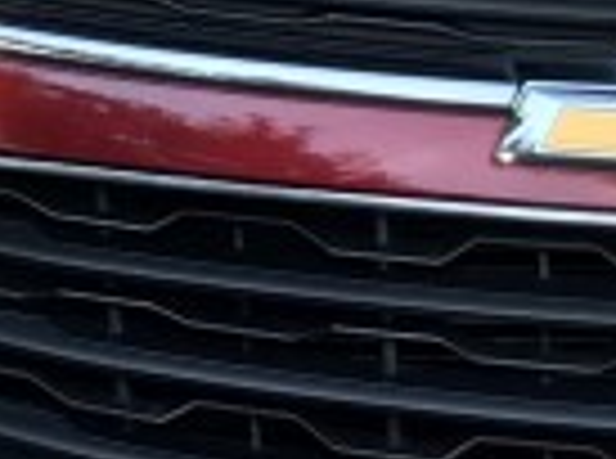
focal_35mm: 210
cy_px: -180
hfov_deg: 9.4
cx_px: 423
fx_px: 3727
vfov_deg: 7.0
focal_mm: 3.99
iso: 20
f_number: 1.8
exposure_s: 1/606
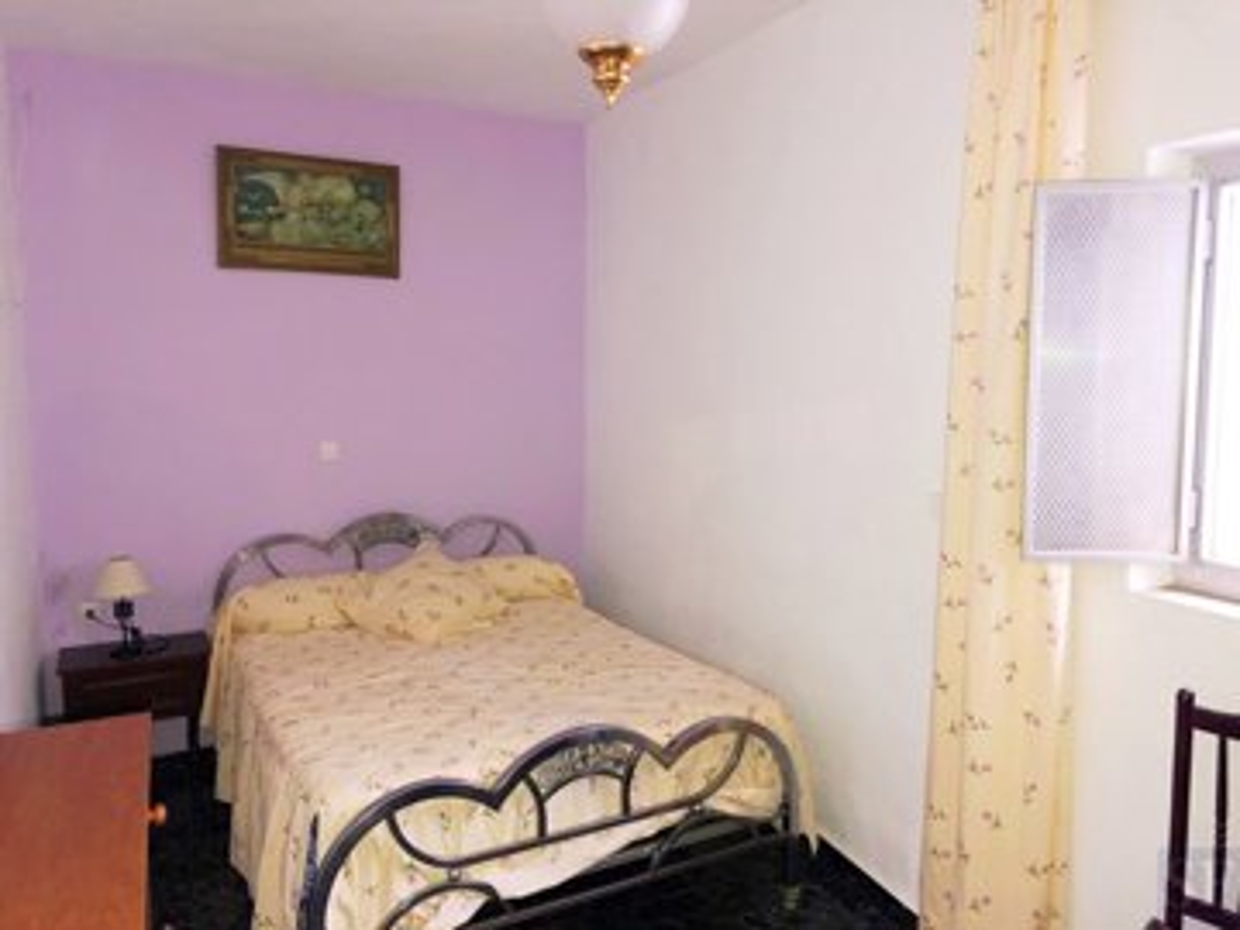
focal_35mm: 28
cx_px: 620
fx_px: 1003
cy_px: 465
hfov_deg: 63.4
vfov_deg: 49.7
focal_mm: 3.99
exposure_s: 1/12
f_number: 1.8
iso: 100
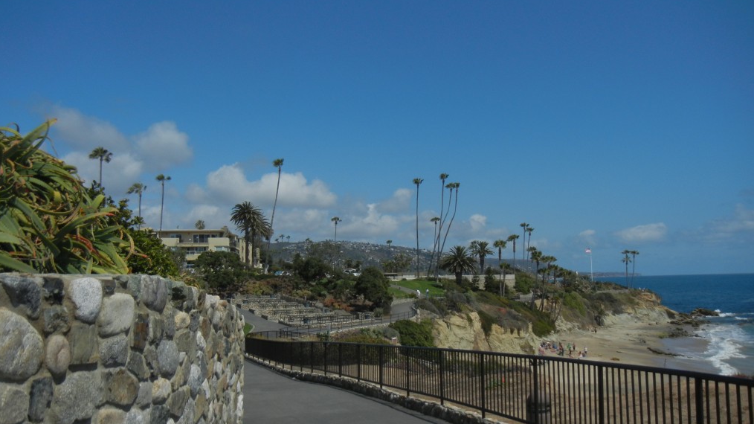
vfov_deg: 35.5
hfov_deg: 59.5
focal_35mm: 33
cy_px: 251
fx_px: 660
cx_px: 378
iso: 160
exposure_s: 1/1055
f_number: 7
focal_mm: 5.4
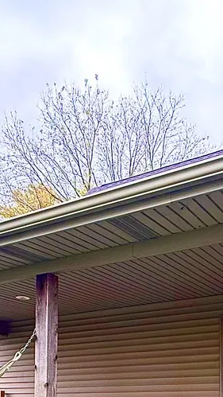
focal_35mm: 44
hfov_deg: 27.0
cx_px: 147
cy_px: 383
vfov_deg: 41.3
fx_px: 462
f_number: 2.2
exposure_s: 1/99
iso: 64
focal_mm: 2.22
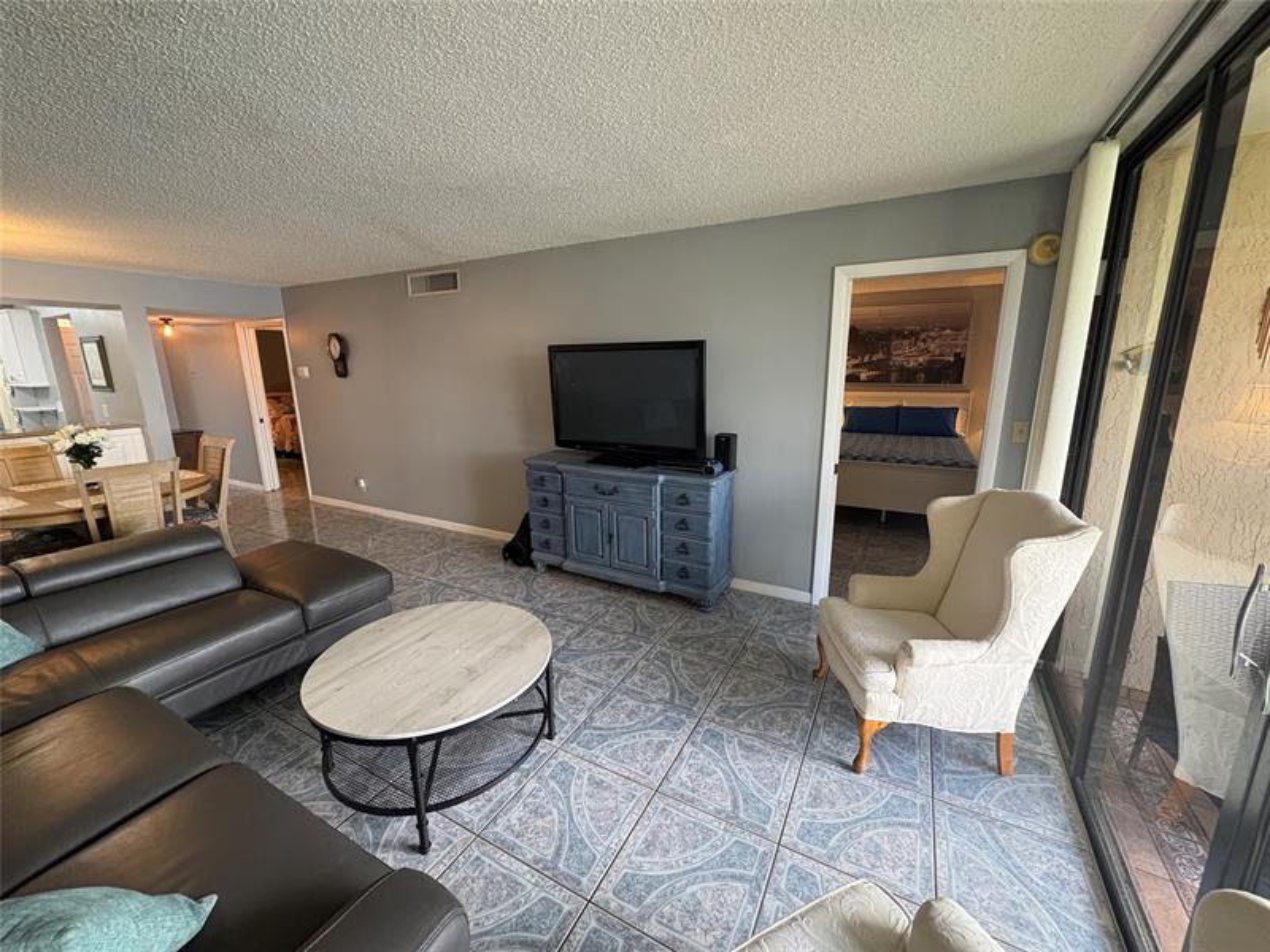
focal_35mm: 14
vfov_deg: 85.7
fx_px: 514
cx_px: 635
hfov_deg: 102.1
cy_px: 476
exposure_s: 1/60
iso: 400
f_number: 2.2
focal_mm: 2.22
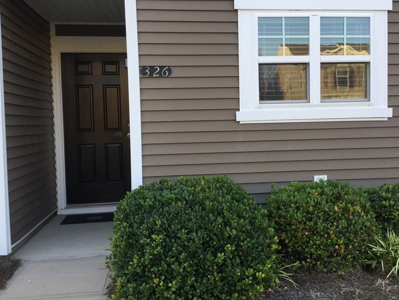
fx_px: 438
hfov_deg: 48.8
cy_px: 143
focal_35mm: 38
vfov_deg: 37.7
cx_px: 226
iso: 25
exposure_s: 1/120
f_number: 2.4
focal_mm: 3.3
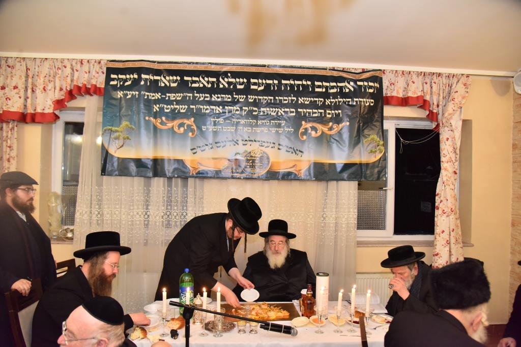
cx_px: 260
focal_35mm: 24
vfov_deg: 53.1
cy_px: 174
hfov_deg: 73.7
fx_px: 347
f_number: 4
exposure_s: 1/125
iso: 2500
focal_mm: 24
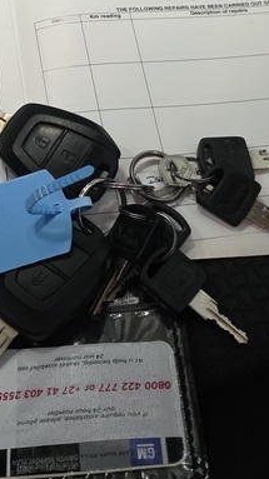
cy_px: 86
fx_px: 851
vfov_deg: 30.6
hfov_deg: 17.6
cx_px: 4
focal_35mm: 67
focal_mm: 6.25
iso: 1000
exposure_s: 1/100
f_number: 1.7
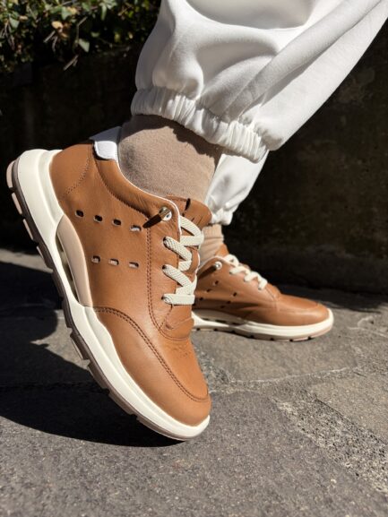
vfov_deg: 67.3
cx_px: 194
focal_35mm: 26
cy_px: 258
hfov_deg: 53.1
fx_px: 388
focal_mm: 5.96
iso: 50
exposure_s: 1/4950
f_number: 1.6
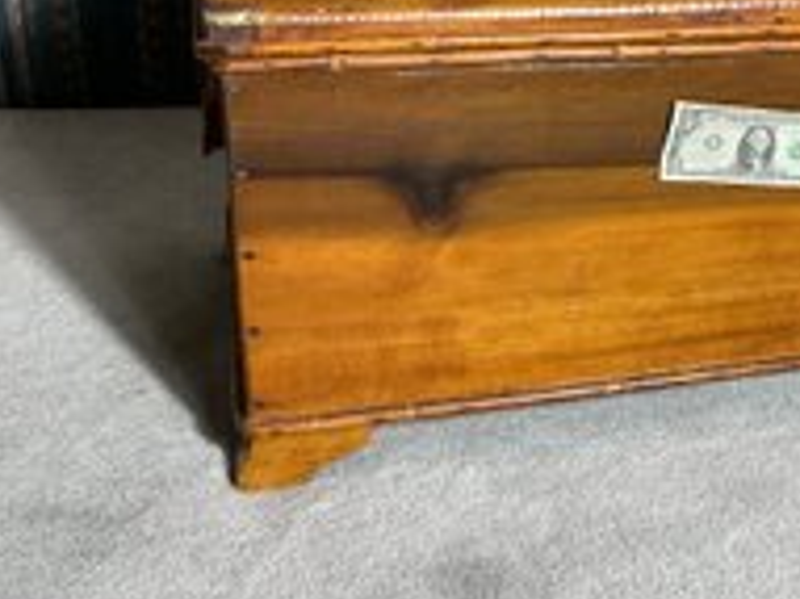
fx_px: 1201
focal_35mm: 52
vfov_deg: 27.8
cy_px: 195
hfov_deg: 35.6
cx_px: 647
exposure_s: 1/60
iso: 125
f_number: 1.8
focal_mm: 3
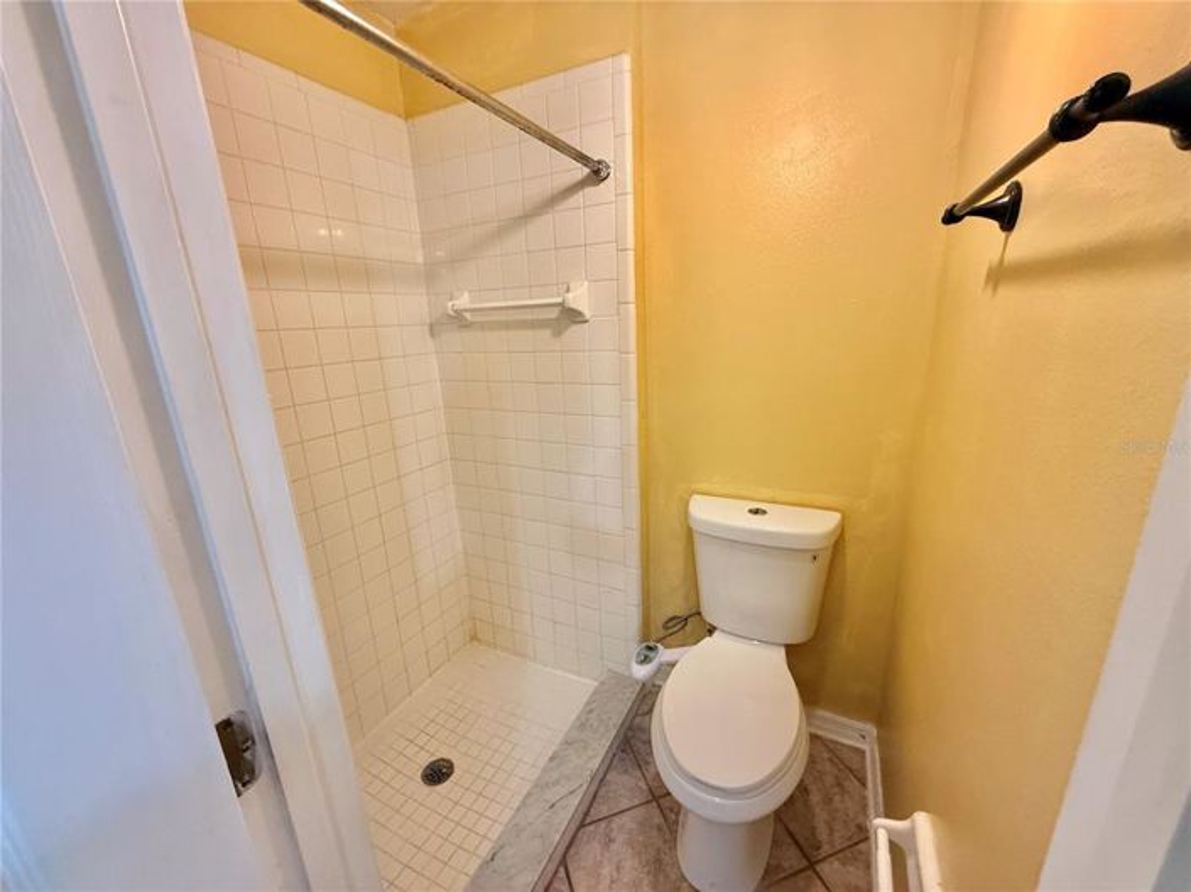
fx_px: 481
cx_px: 596
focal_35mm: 14
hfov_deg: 102.1
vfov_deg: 85.6
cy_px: 446
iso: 250
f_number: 2.2
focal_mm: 2.22
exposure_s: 1/60
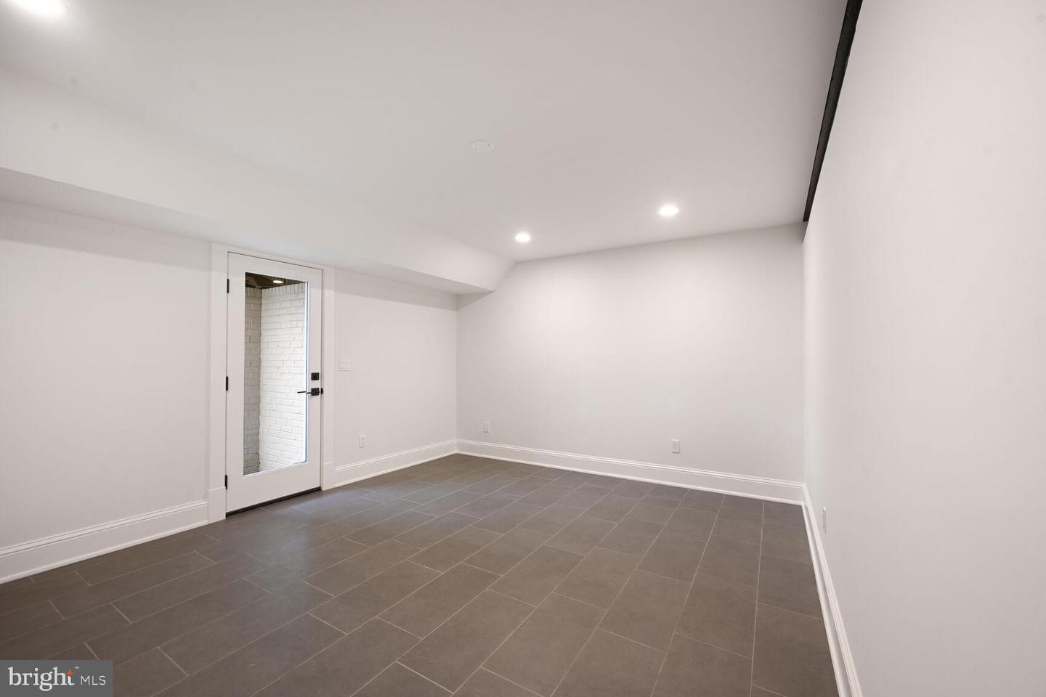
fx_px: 407
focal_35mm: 14
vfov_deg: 81.2
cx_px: 523
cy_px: 348
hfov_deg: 104.3
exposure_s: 1/2
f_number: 9
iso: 200
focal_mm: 14
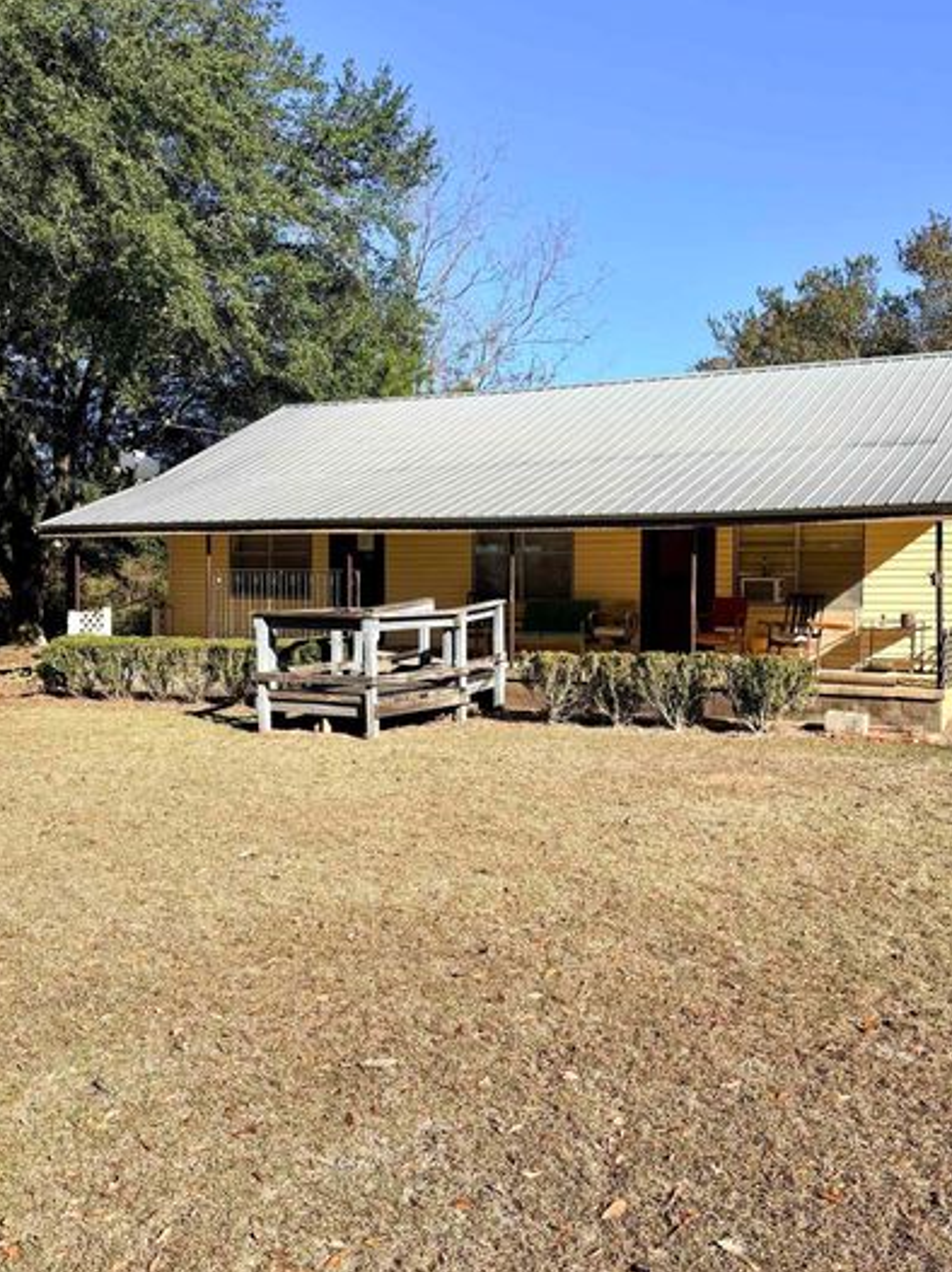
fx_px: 1211
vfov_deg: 55.4
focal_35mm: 33
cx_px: 558
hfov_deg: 42.8
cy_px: 623
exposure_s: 1/2639
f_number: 1.6
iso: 50
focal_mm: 5.96
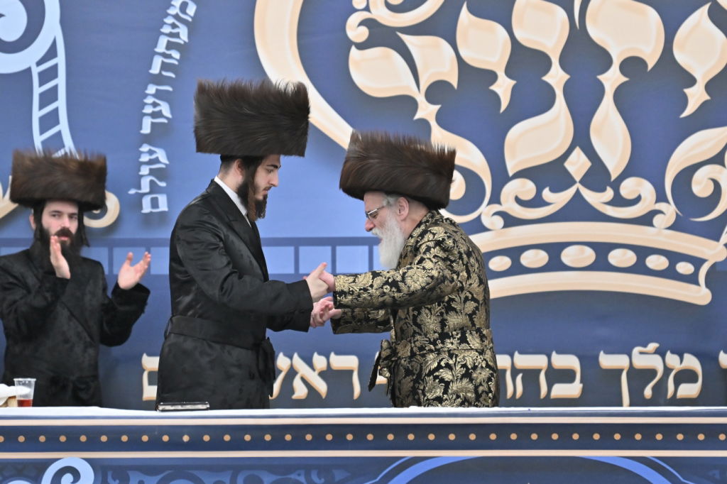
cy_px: 242
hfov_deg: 6.9
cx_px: 364
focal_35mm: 300
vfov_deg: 4.6
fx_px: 6056
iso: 1250
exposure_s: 1/400
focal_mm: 200
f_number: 2.8
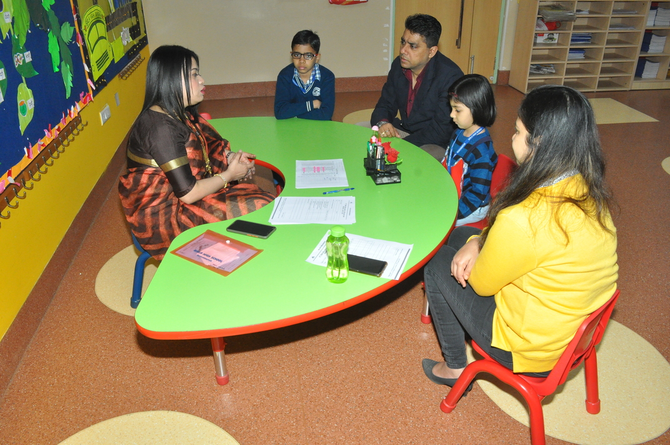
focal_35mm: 27
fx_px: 502
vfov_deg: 47.8
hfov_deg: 67.4
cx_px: 335
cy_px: 222
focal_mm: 18
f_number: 11
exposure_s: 1/100
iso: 1600
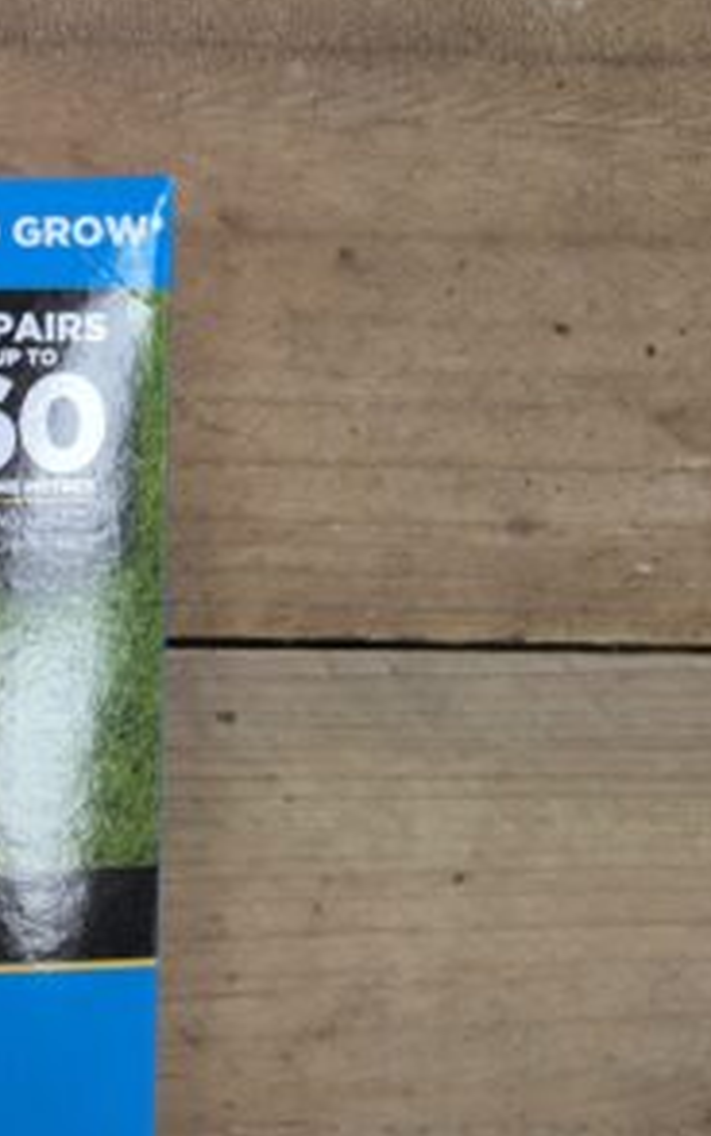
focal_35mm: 52
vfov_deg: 37.9
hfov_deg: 21.1
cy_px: 842
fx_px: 1611
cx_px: -356
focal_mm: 6.9
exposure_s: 1/127
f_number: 1.68
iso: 221
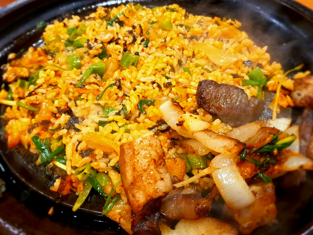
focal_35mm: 29
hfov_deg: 61.6
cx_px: 149
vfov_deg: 48.2
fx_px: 262
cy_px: 110
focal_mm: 4.3
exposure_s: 1/60.2
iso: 250
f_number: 1.5
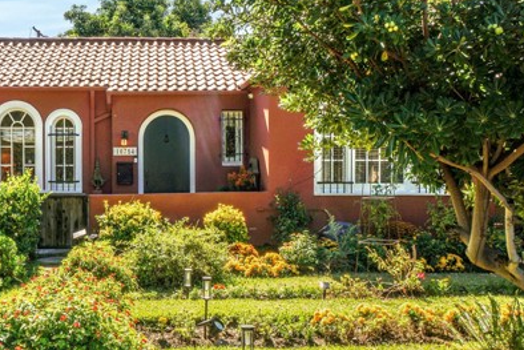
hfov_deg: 48.6
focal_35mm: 39
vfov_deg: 34.2
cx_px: 169
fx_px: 568
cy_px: 179
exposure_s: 1/40
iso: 100
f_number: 22
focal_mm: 16
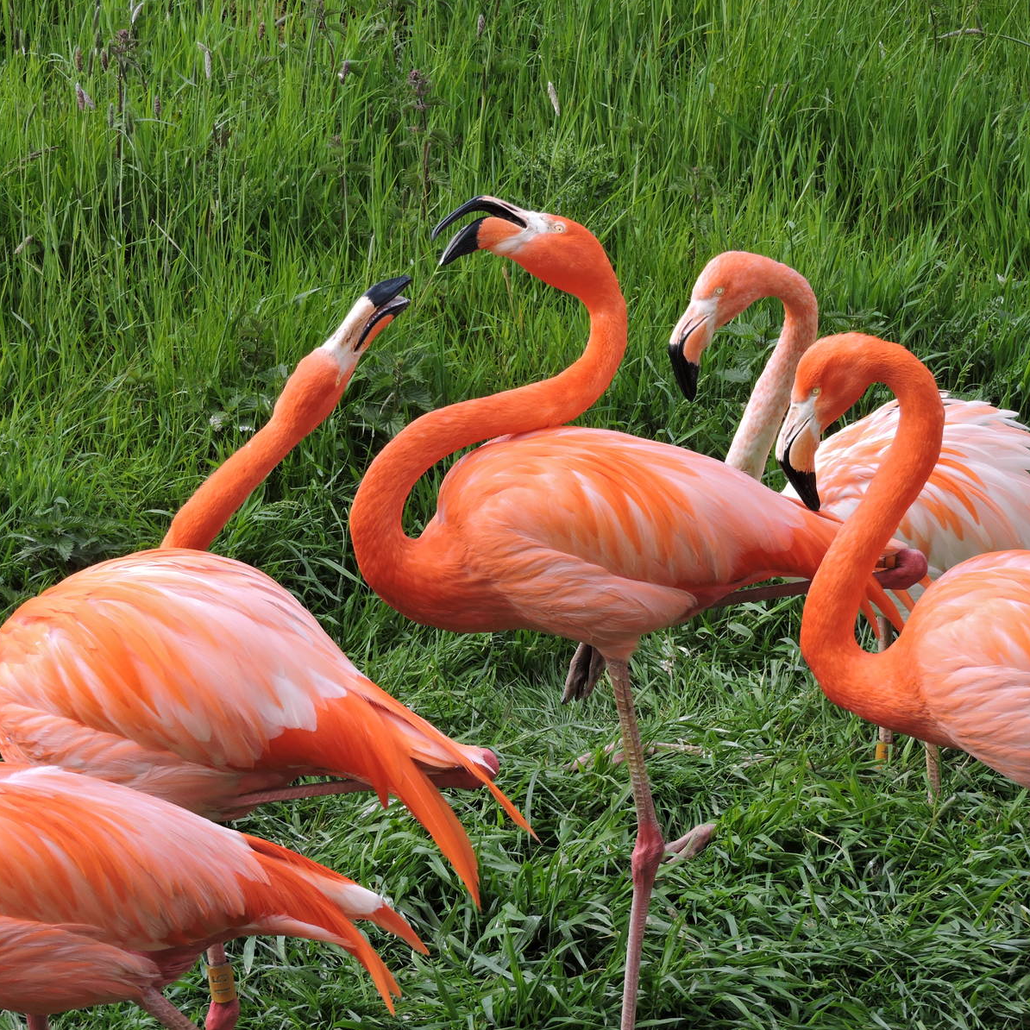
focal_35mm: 148
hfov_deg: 11.8
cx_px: 472
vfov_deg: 11.8
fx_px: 4982
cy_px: 517
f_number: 5
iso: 100
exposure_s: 1/200
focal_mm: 22.4
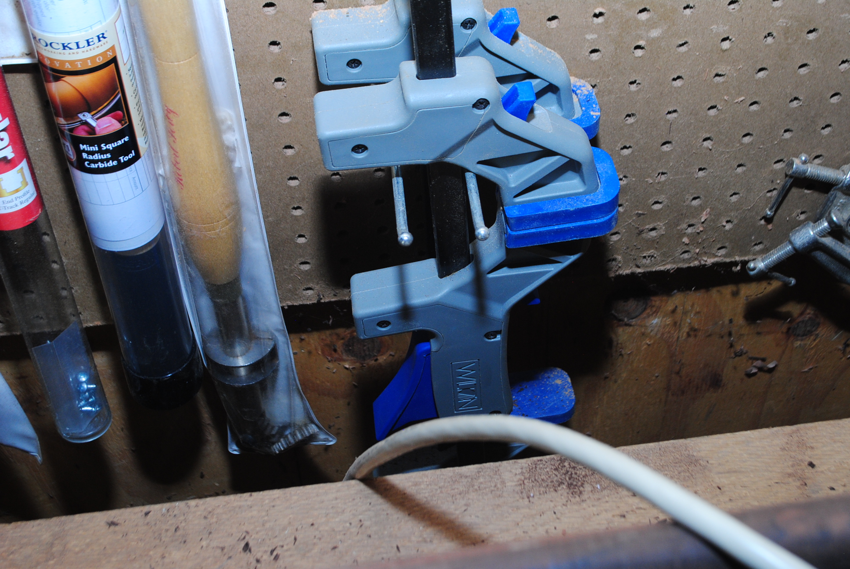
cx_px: 425
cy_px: 284
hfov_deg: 37.8
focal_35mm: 52
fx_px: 1241
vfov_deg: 25.8
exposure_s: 1/20
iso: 400
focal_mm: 35
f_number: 5.6
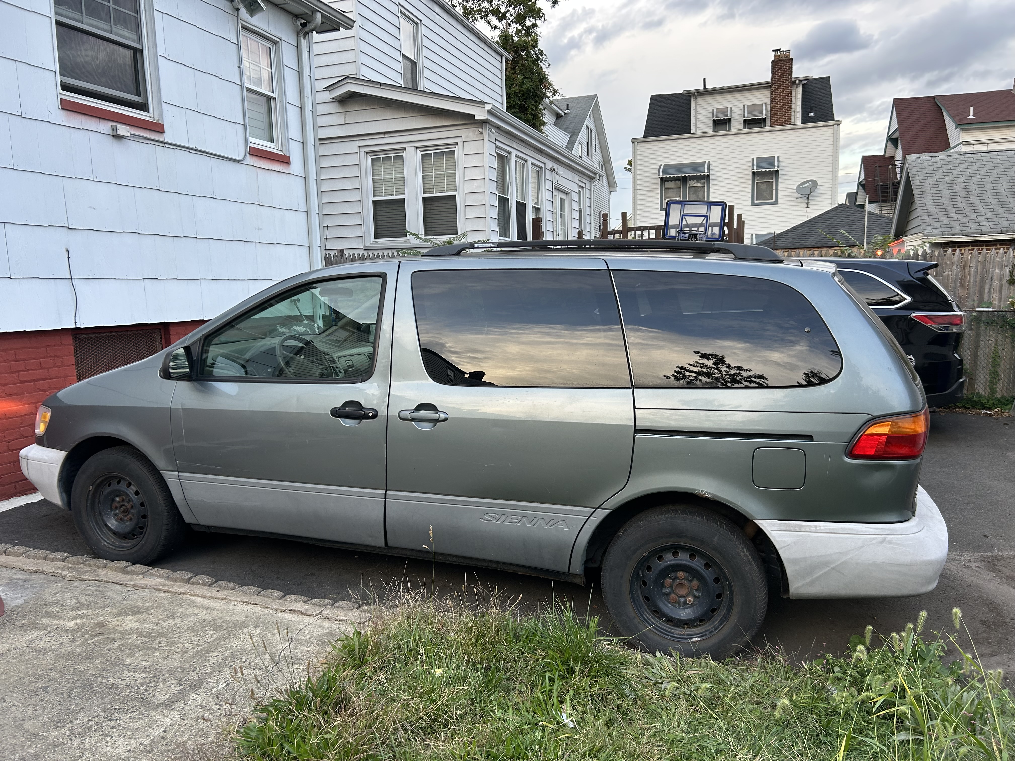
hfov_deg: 67.3
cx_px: 508
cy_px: 380
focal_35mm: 26
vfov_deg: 53.1
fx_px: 762
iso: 64
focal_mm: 5.7
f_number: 1.5
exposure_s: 1/121
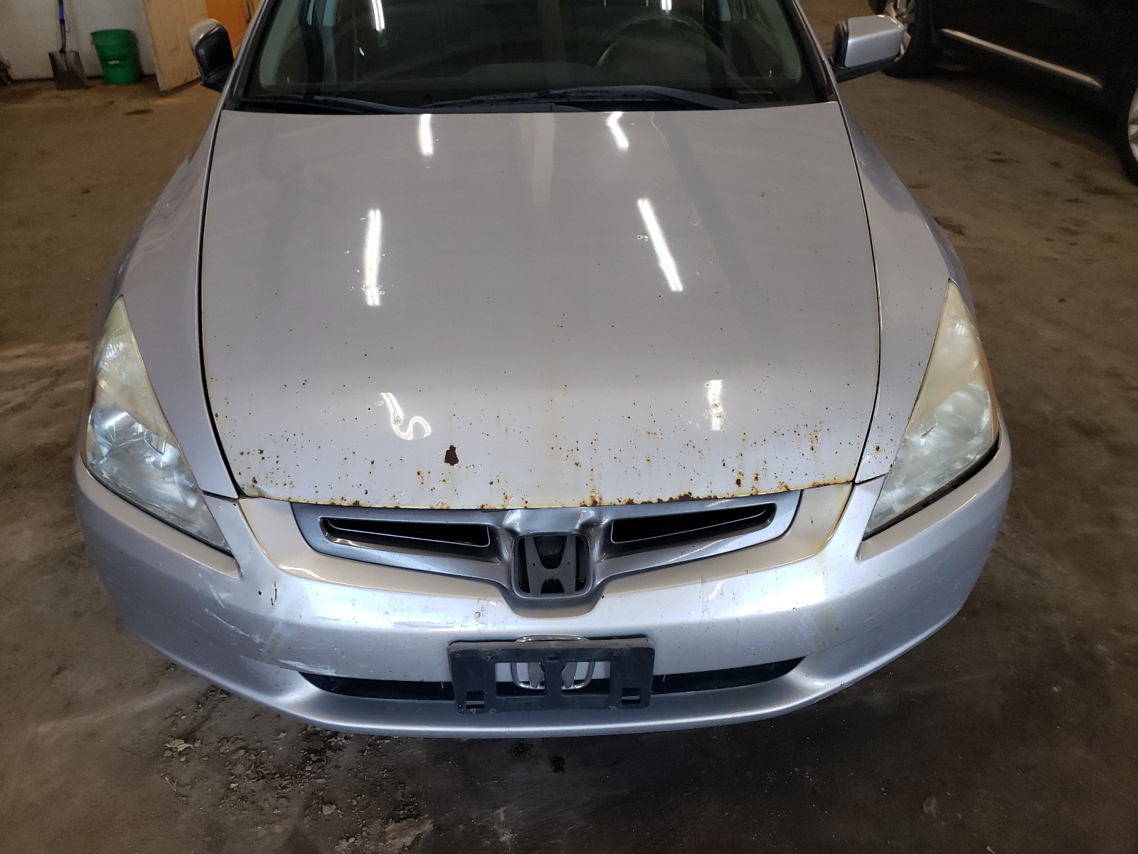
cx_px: 569
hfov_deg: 67.3
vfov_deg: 53.1
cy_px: 427
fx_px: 855
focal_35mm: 26
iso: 83
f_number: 1.5
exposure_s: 1/120
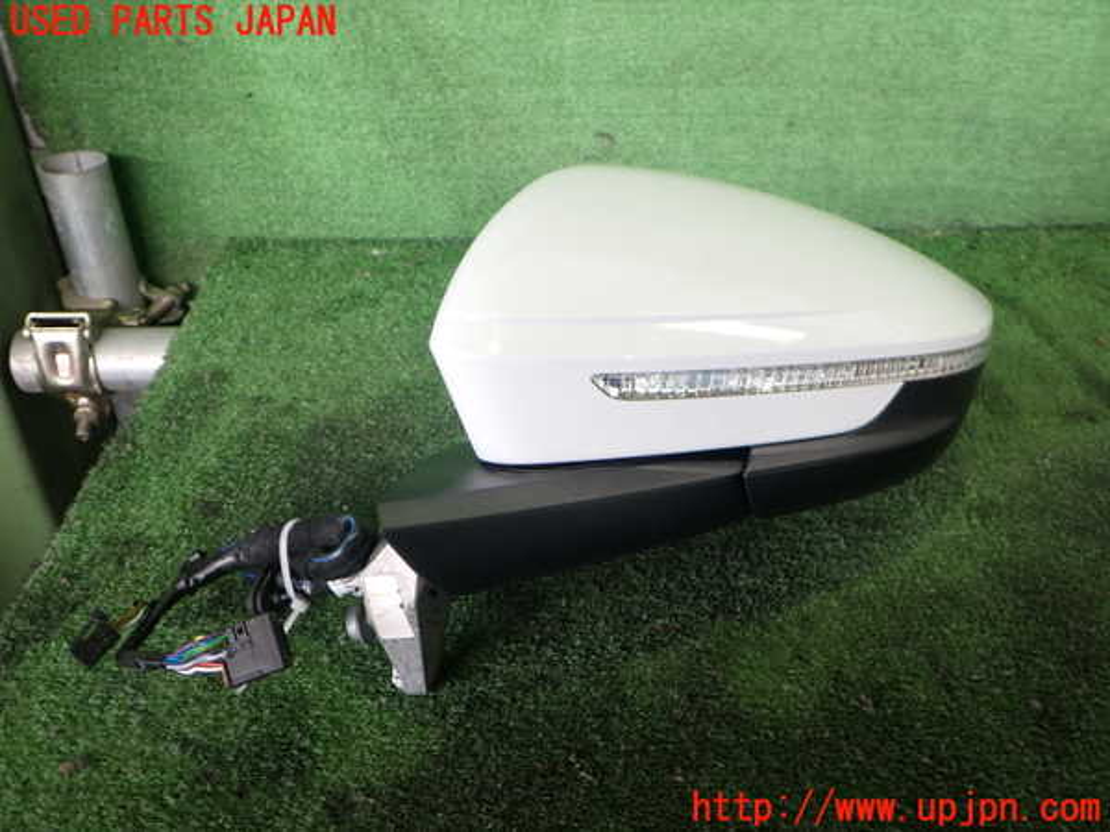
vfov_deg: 46.8
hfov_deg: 60.0
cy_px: 416
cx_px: 555
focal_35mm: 30
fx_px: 962
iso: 200
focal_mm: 5.4
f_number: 2.3
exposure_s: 1/40
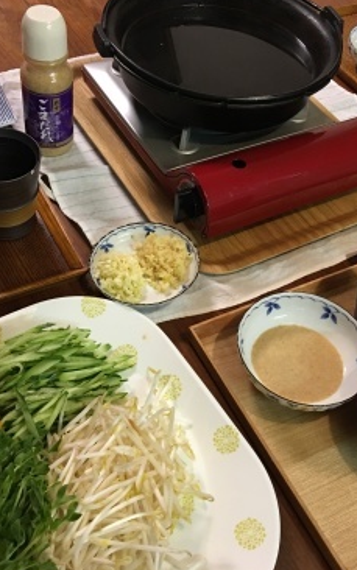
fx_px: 653
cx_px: 184
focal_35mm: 42
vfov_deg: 47.2
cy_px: 284
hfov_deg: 30.6
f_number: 2.2
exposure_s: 1/15
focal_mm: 4.15
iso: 100
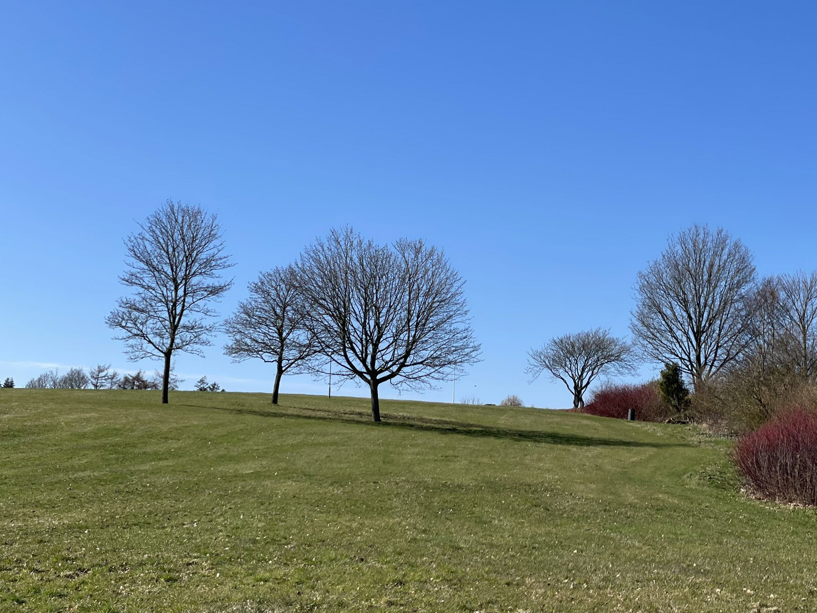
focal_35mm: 60
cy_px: 273
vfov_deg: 24.4
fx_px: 1416
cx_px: 429
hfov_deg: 32.2
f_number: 2
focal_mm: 6
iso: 32
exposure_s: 1/2083
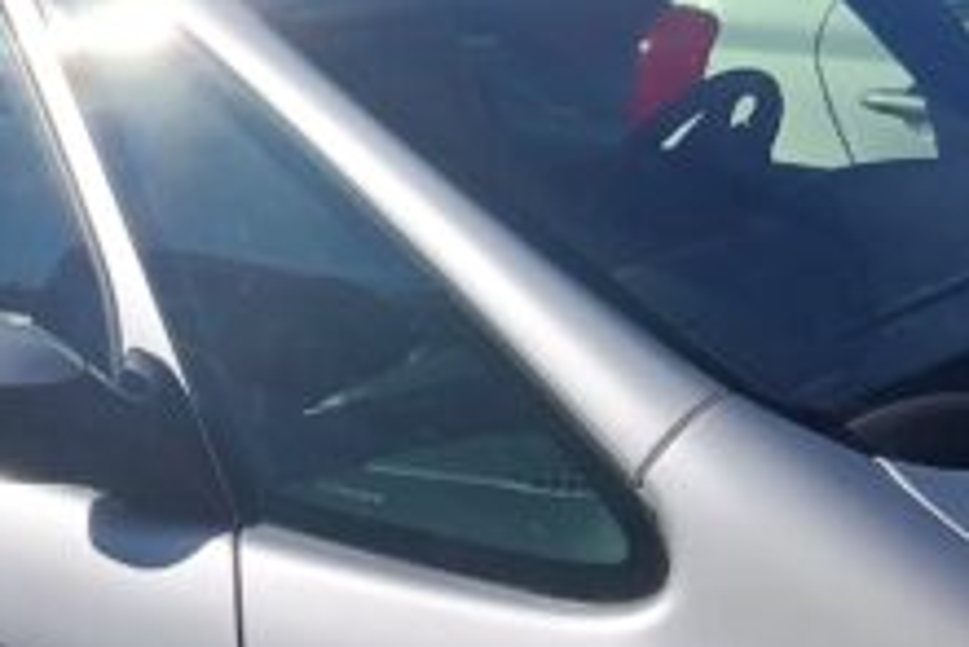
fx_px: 1697
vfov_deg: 21.3
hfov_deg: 30.4
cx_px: 92
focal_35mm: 63
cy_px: 526
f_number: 1.8
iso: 25
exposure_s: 1/1247
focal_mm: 4
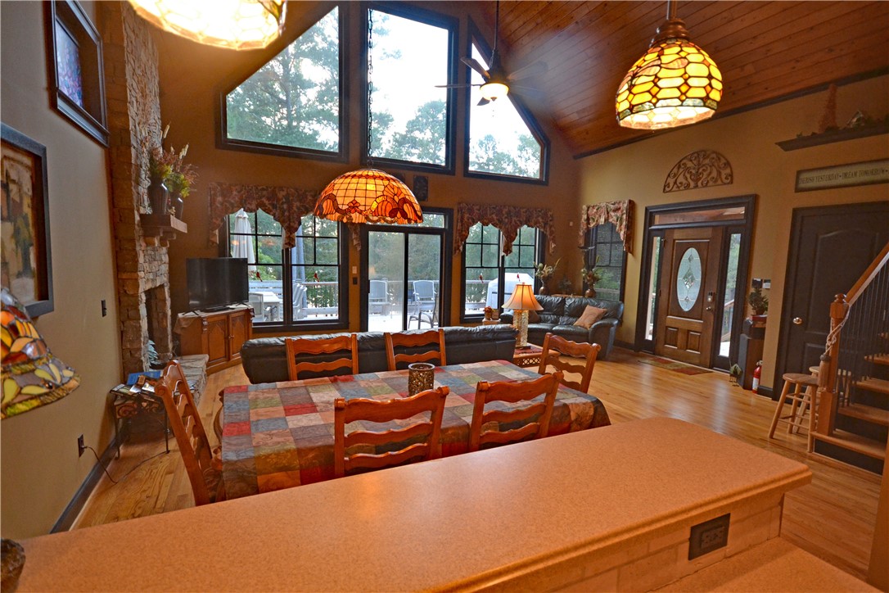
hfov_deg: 92.4
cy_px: 296
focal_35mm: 17
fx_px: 426
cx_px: 444
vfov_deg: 69.7
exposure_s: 1/60
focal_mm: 11.5
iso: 800
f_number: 4.2
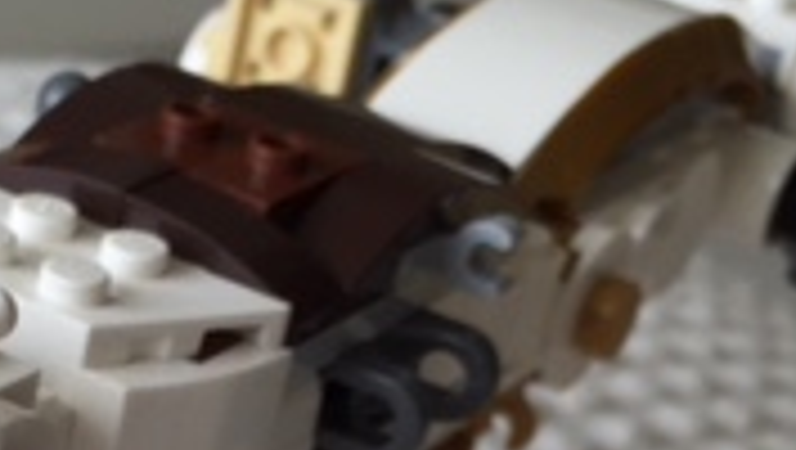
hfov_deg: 18.3
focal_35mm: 114
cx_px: 18
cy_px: 752
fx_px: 2409
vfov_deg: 10.2
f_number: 2.2
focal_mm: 4.15
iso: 32
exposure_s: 1/127
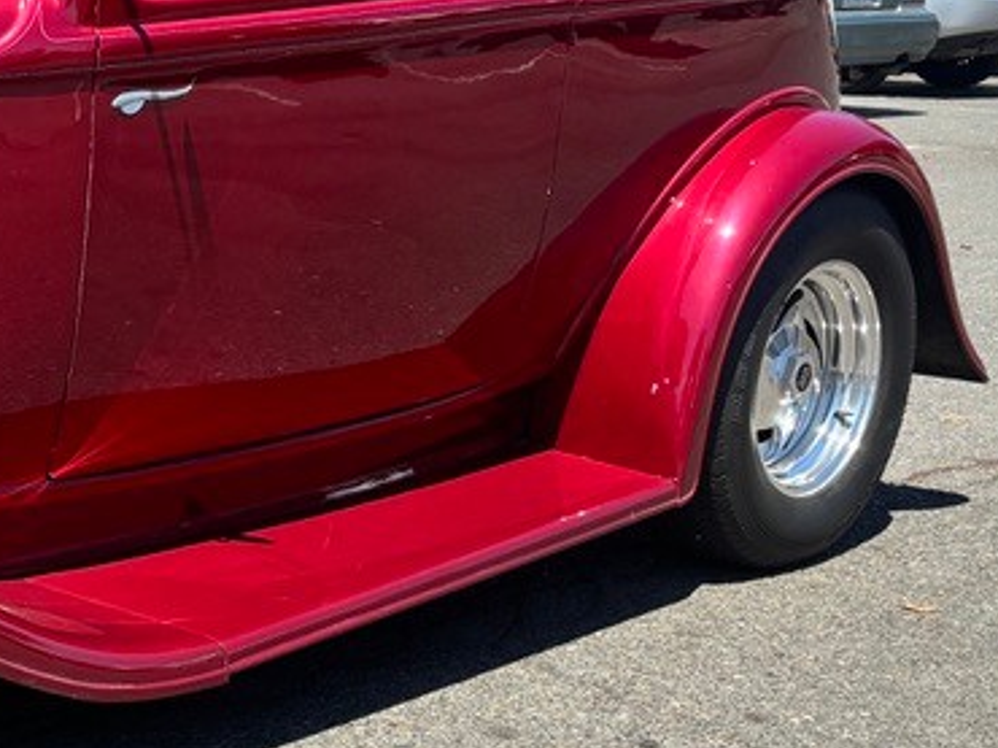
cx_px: -170
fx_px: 2074
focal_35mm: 72
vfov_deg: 20.4
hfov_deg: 24.7
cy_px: 365
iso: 50
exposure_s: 1/1295
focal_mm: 5.96
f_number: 1.6
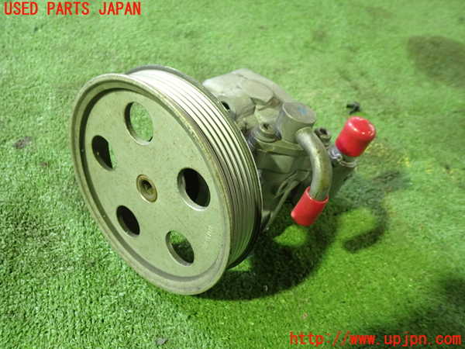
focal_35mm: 30
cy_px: 174
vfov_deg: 46.8
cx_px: 232
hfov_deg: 60.0
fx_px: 403
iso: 800
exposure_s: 1/30
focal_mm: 5.4
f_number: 2.3
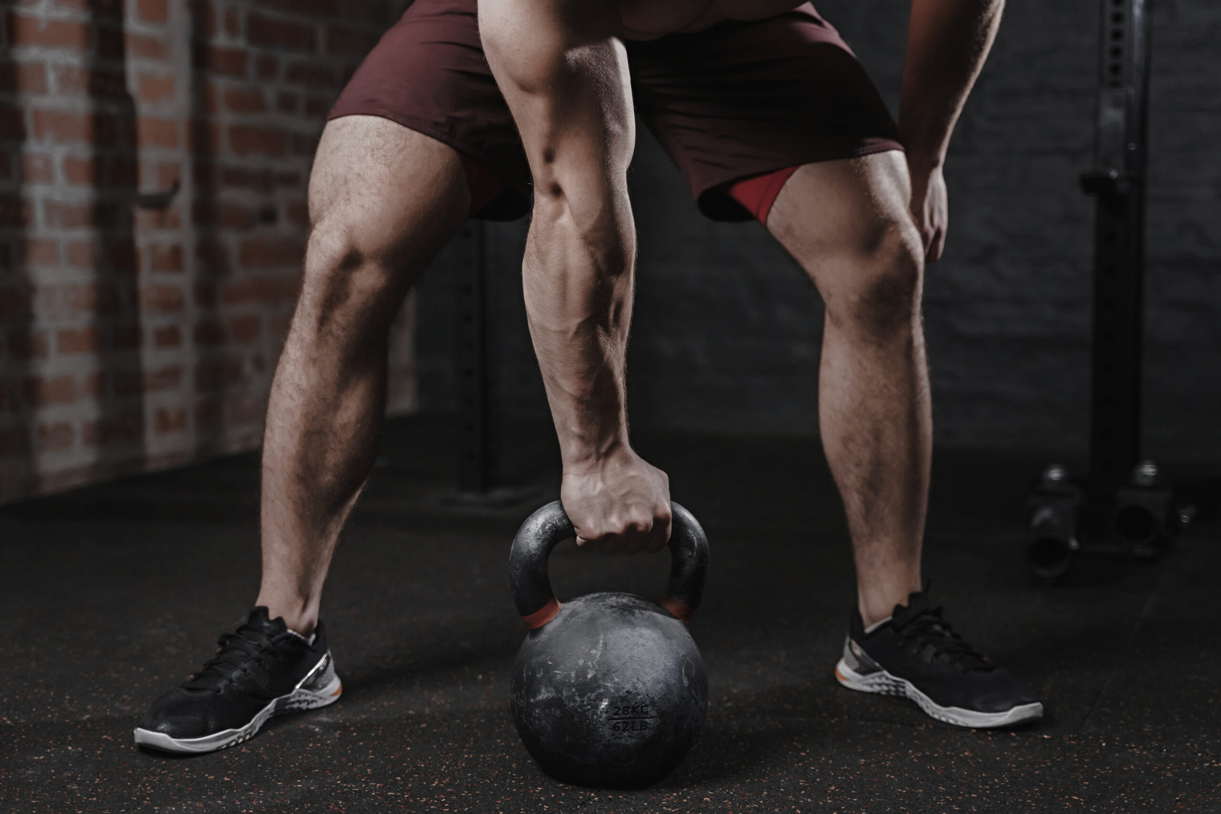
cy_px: 407
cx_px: 610
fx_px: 1831
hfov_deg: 36.9
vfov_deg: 25.1
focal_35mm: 54
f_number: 2.8
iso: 500
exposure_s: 1/160
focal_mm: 54
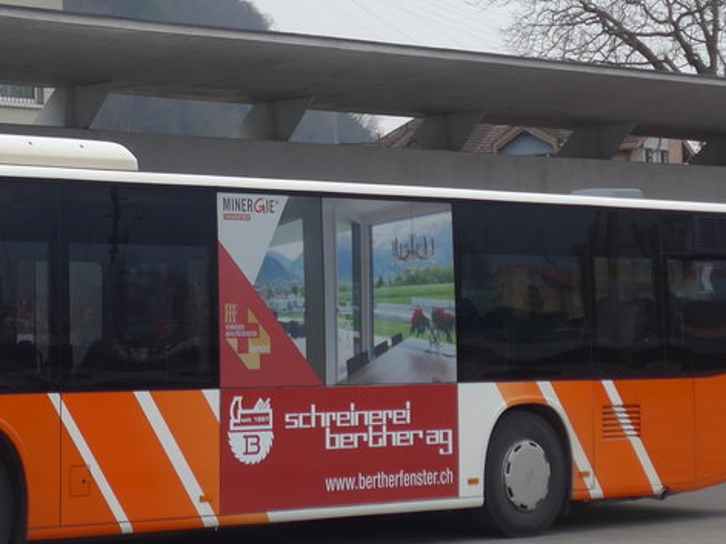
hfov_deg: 16.7
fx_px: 2454
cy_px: 52
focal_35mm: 117
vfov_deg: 12.6
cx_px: 106
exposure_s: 1/250
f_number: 3
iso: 80
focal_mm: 9.5
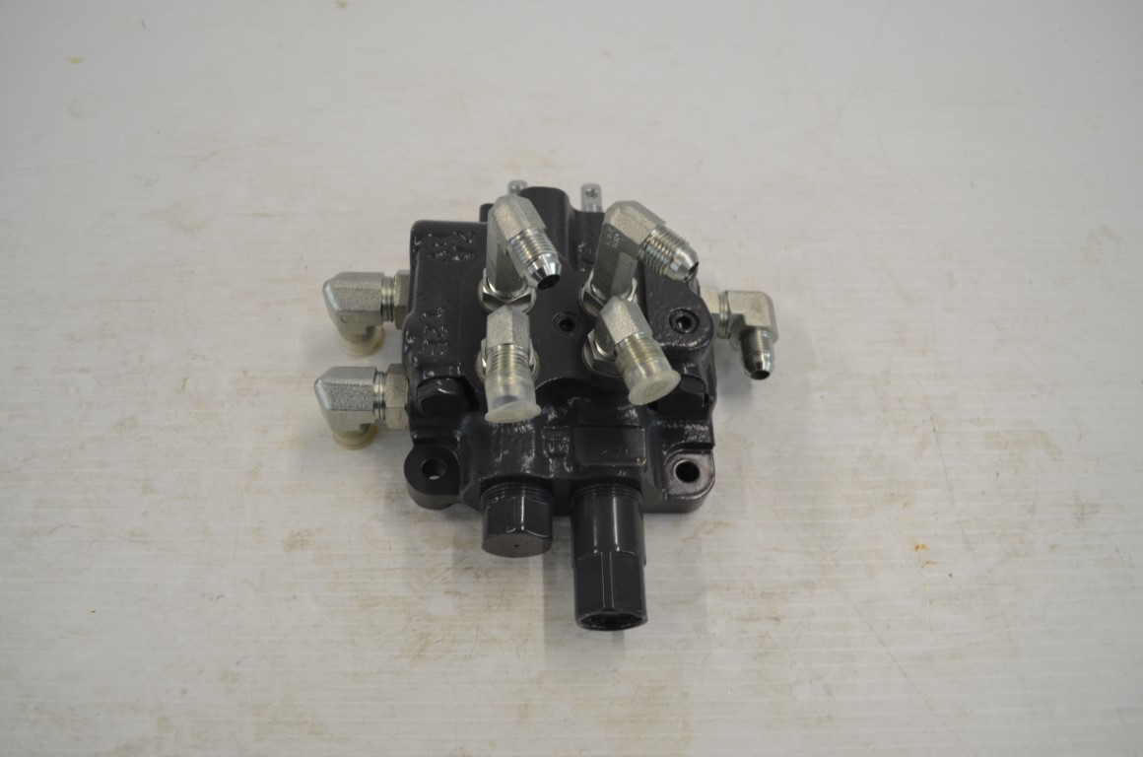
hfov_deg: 62.0
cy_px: 378
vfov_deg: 43.4
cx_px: 572
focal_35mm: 30
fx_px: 950
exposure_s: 1/100
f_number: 5
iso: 400
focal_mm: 20
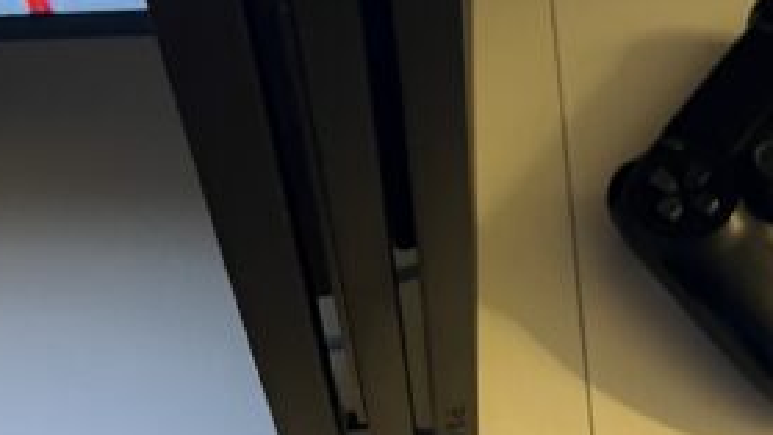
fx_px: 1066
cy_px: -71
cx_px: 357
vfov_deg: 21.6
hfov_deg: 39.8
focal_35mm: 52
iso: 500
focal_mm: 5.1
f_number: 1.6
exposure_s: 1/33
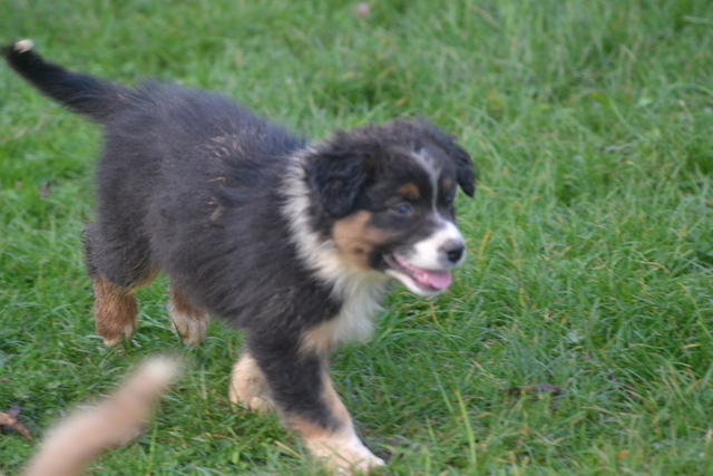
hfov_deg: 9.1
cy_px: 238
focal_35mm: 225
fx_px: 4457
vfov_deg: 6.1
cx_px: 356
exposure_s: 1/500
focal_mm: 150
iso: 1400
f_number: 4.5
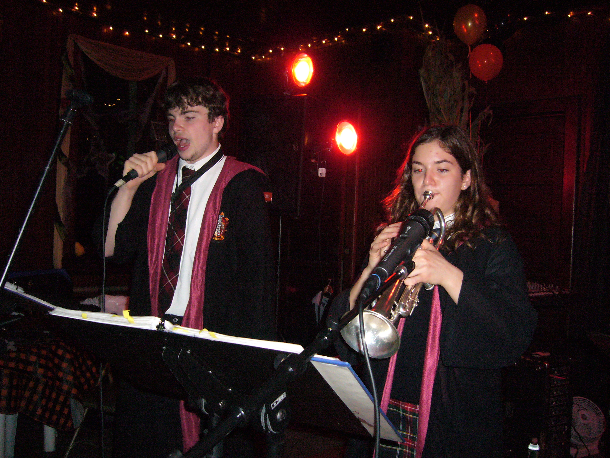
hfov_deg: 52.6
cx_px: 305
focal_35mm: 35
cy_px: 229
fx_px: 617
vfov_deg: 40.7
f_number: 2.8
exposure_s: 1/30
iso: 320
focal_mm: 5.8
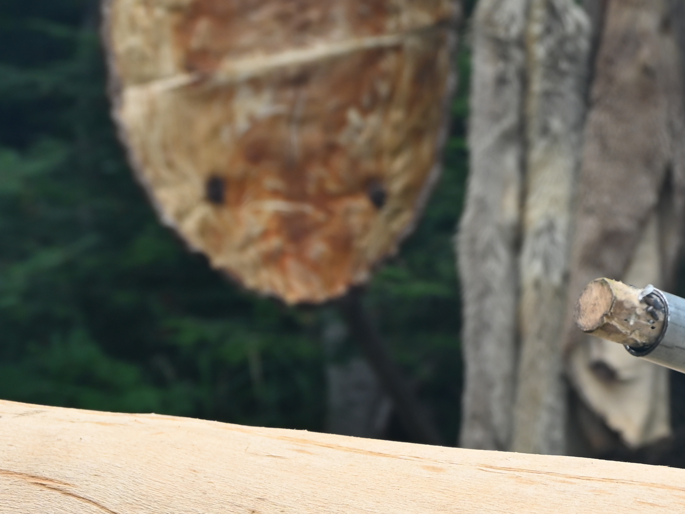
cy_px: 169
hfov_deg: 8.5
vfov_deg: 6.5
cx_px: 963
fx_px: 4512
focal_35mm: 228
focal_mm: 73
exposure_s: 1/250
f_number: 6
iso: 180
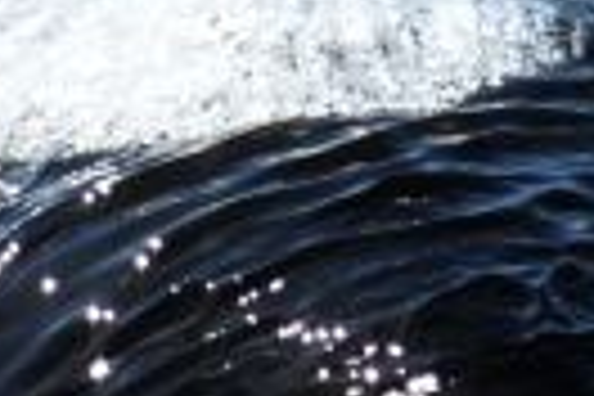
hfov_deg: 1.4
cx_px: -72
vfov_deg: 0.9
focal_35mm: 1450
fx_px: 23923
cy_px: 380
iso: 1100
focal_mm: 240
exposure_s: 1/8000
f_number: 5.6
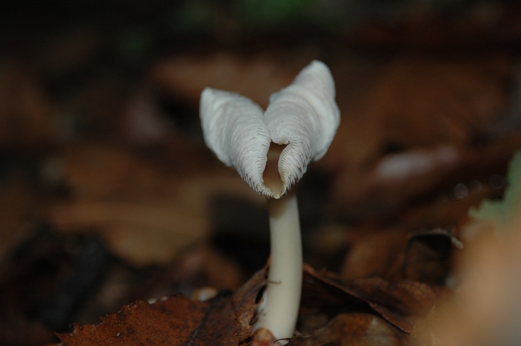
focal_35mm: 112
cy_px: 173
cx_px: 260
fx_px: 1627
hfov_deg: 18.2
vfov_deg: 12.2
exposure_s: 1/60
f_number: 5.6
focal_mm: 75
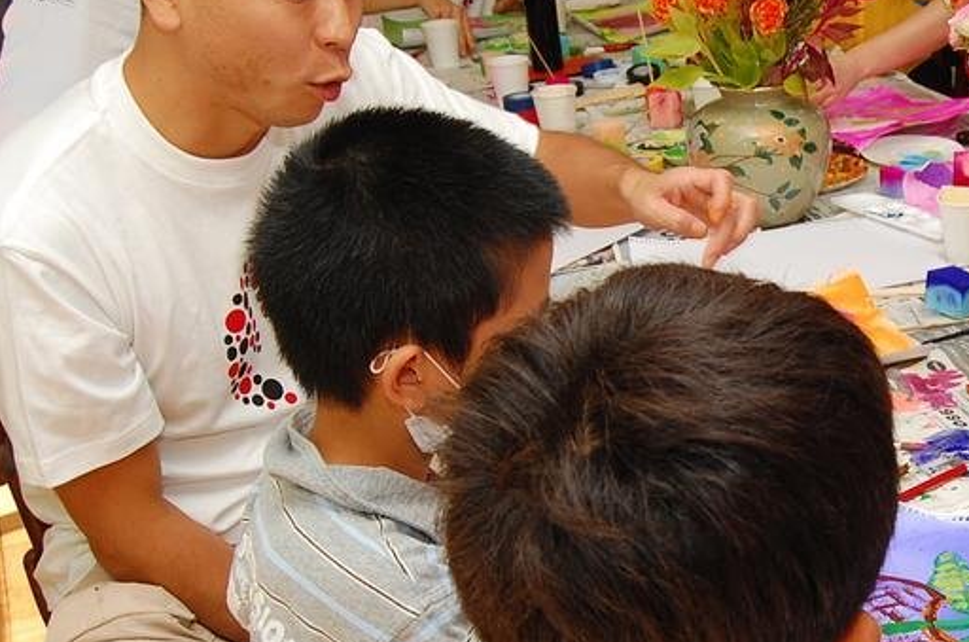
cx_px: 846
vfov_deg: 22.3
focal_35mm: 60
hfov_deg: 32.1
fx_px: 1611
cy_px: 497
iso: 200
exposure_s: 1/125
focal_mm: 20
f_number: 7.1
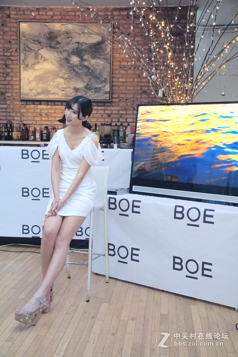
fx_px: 417
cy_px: 178
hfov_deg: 31.8
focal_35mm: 42
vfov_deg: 46.4
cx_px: 119
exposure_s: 1/60
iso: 2000
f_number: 4
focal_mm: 28
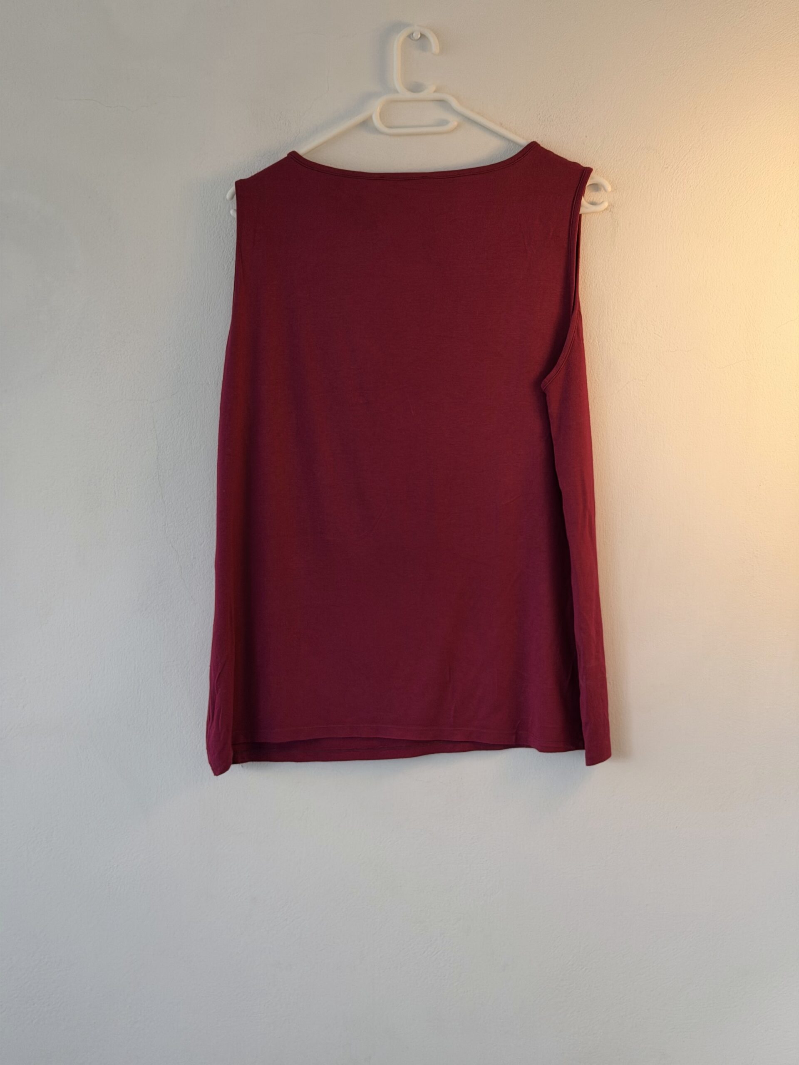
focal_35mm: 48
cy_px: 532
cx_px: 400
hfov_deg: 30.3
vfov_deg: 39.7
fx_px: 1477
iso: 64
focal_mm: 6.76
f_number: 1.78
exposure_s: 1/121
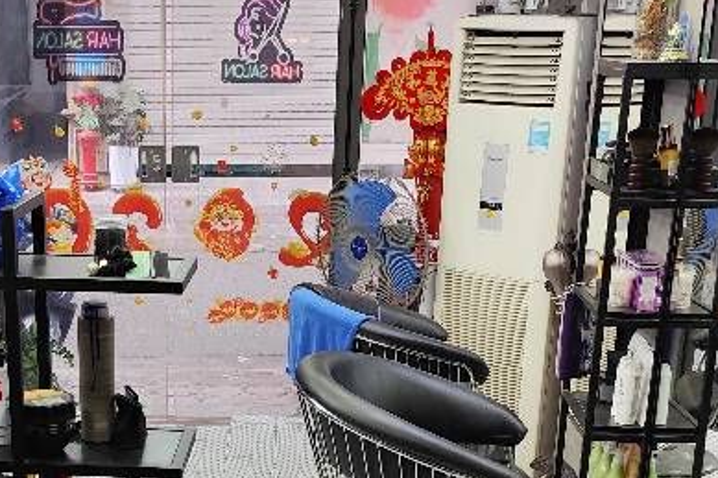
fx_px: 1256
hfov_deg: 31.4
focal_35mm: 63
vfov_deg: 20.8
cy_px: 484
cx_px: 194
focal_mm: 6.19
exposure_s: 1/100
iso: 160
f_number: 1.65
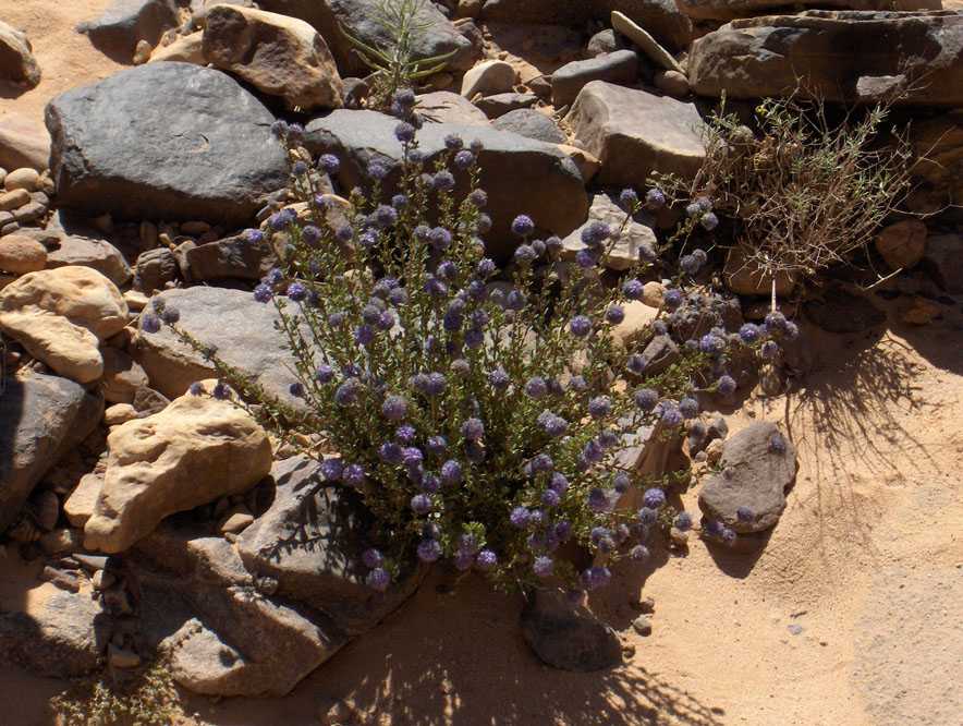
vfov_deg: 12.7
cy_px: 363
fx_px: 3260
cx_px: 482
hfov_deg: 16.8
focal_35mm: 117
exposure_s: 1/444
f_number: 4.9
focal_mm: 24
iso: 100
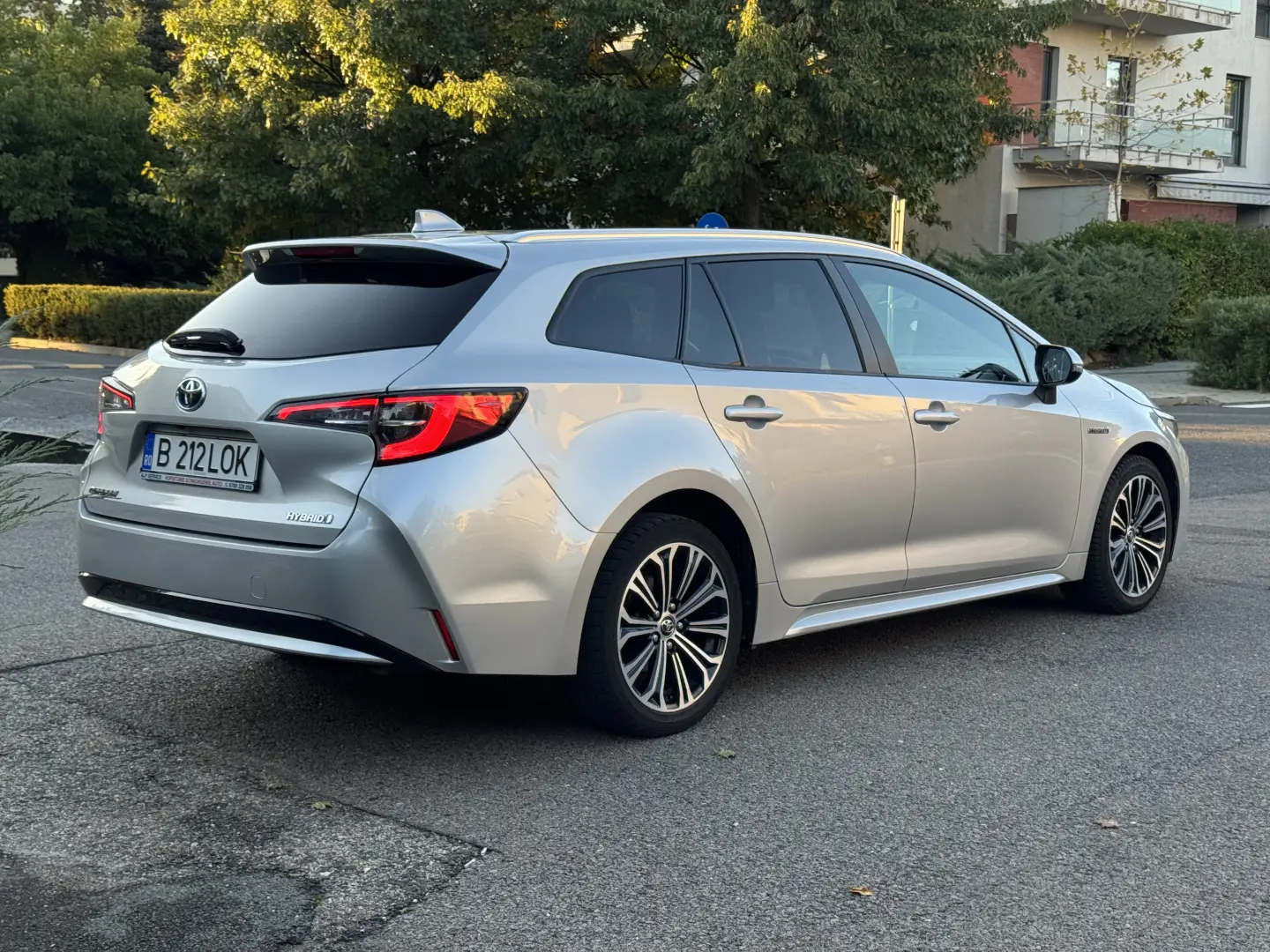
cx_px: 635
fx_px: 1761
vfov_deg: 30.3
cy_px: 476
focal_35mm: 48
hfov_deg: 39.7
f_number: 1.78
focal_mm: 6.76
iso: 64
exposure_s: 1/364
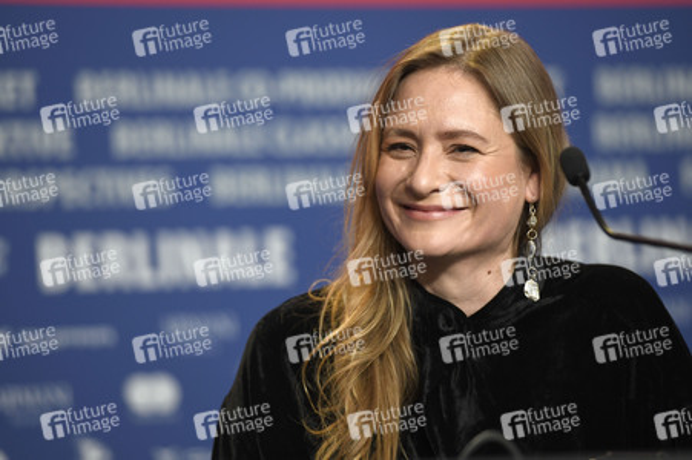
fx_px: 3842
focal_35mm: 200
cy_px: 230
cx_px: 346
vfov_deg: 6.9
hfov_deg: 10.3
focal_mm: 200
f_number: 3.5
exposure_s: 1/250
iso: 1250
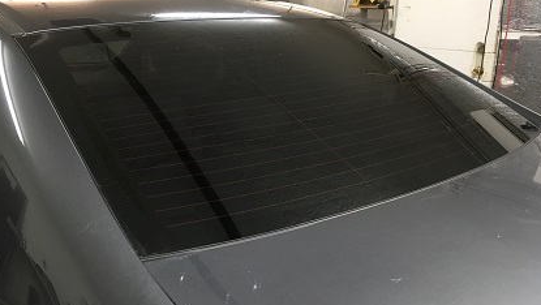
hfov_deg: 56.5
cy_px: 143
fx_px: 502
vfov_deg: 33.8
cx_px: 252
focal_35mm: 35
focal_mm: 4.15
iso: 80
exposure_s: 1/30
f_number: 2.2
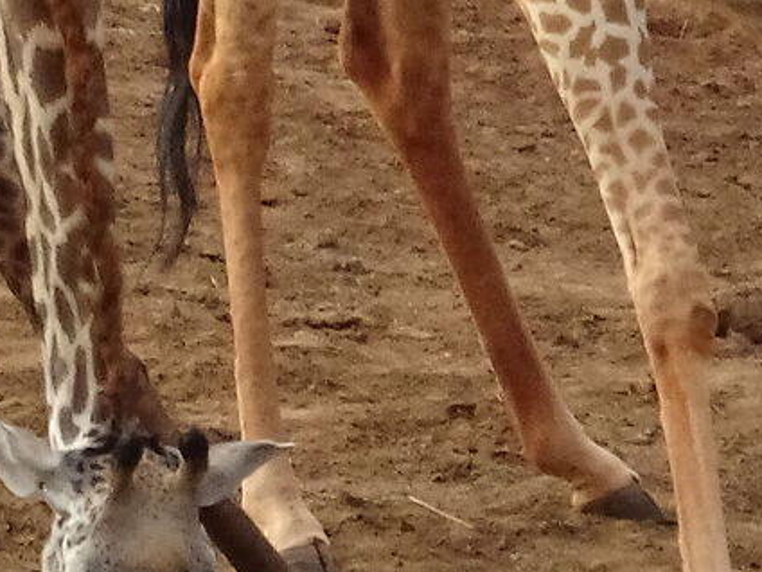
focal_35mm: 1165
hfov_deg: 1.7
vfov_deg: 1.3
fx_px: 25645
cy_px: 281
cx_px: -541
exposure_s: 1/250
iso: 160
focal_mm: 35.17
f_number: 6.3
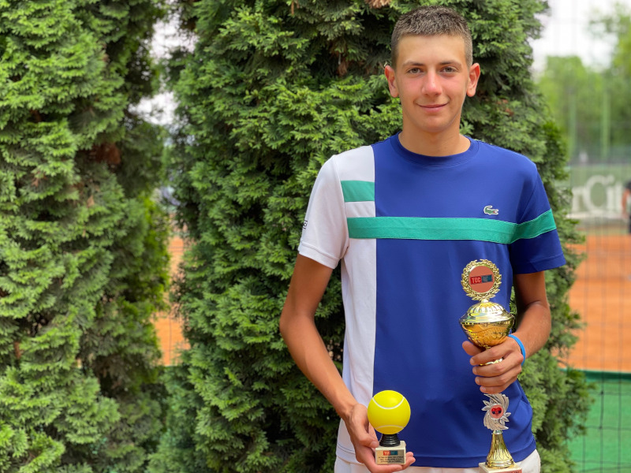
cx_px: 316
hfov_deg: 30.3
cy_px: 236
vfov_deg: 22.9
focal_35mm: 64
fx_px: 1167
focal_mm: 7.5
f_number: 2.2
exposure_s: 1/121
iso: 50
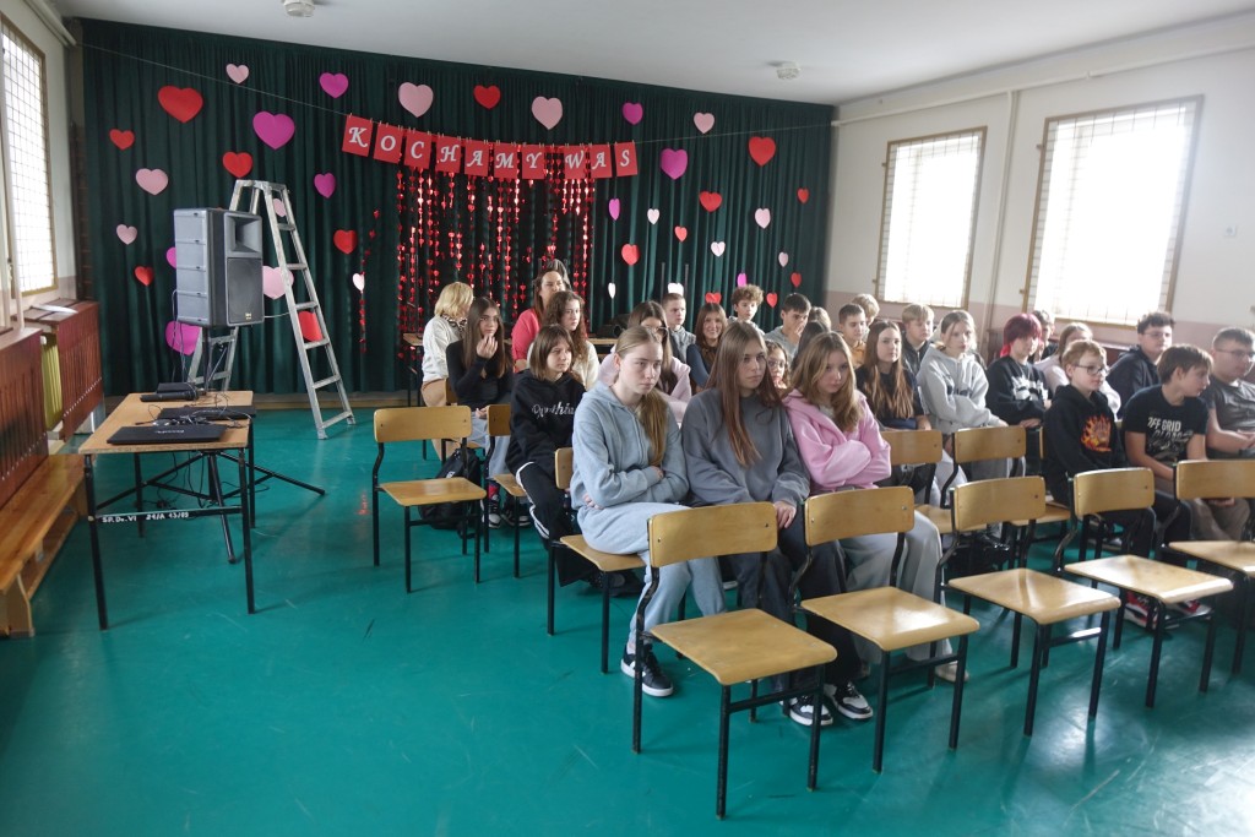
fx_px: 837
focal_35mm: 24
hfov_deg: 73.7
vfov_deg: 53.1
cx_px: 628
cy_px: 418
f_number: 2.8
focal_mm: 8.8
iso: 250
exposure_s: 1/30
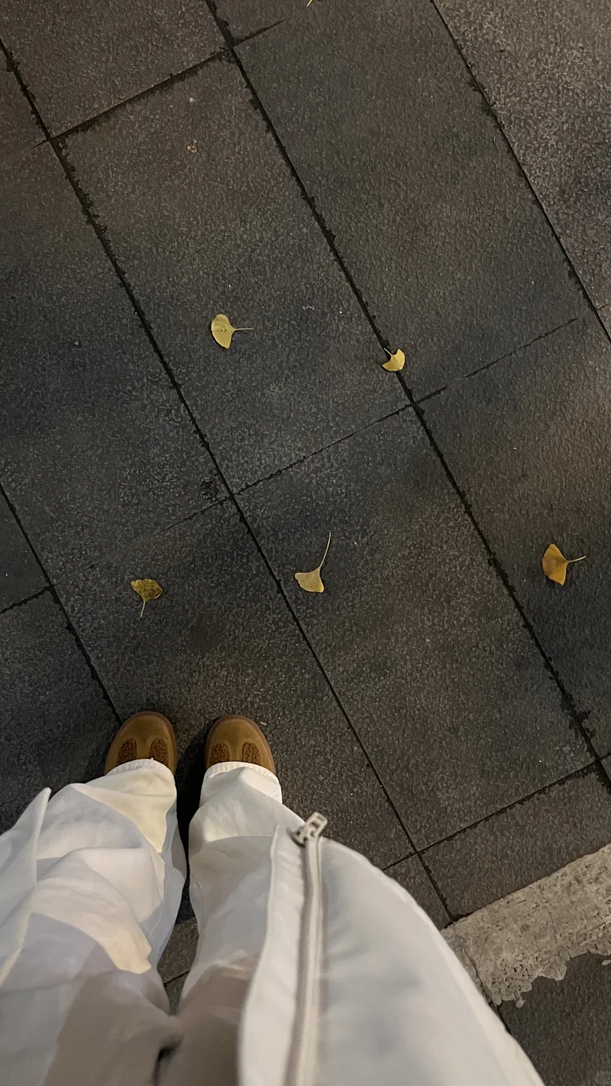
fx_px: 836
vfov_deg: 66.1
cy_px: 536
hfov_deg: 39.8
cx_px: 212
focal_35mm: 29
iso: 640
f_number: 1.6
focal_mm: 5.1
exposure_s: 1/25
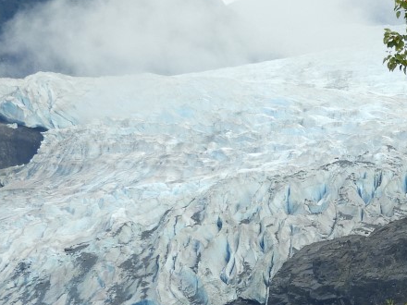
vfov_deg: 4.3
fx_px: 4045
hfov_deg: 5.7
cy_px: 239
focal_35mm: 344
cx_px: 560
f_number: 4.8
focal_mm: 18.8
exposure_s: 1/250
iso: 100
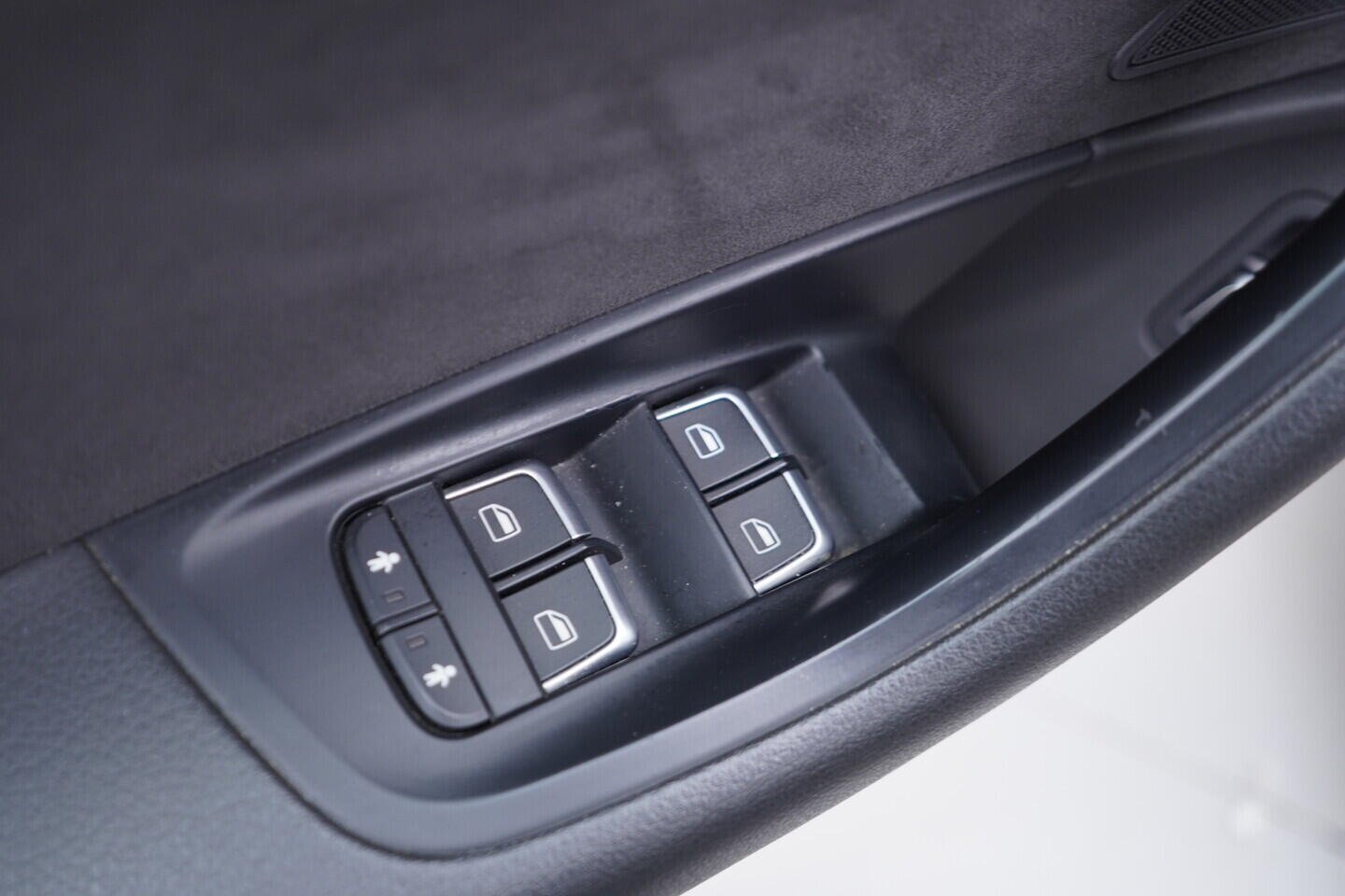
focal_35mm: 36
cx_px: 672
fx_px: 1345
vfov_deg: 36.9
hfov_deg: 53.1
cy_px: 448
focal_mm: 24
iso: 320
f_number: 2.8
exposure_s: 1/40
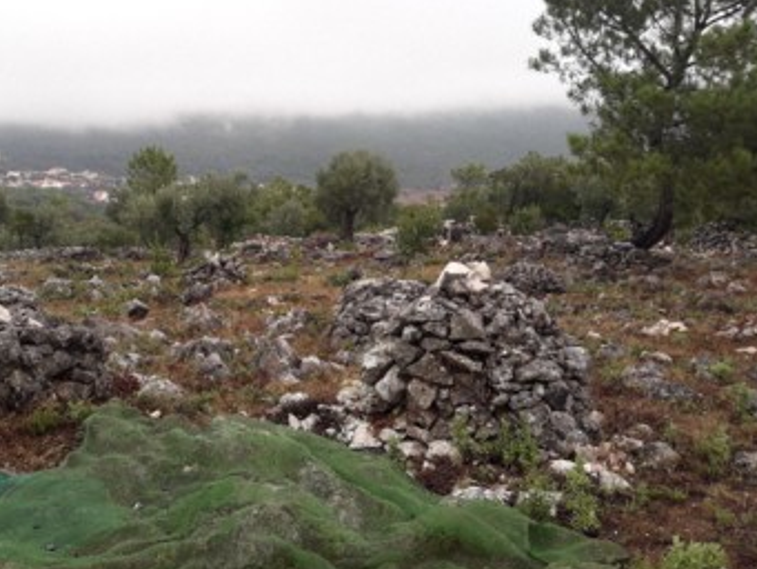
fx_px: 897
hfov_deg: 44.9
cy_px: 283
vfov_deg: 35.2
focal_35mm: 41
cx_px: 233
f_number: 1.9
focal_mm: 3.7
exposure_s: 1/224
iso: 40
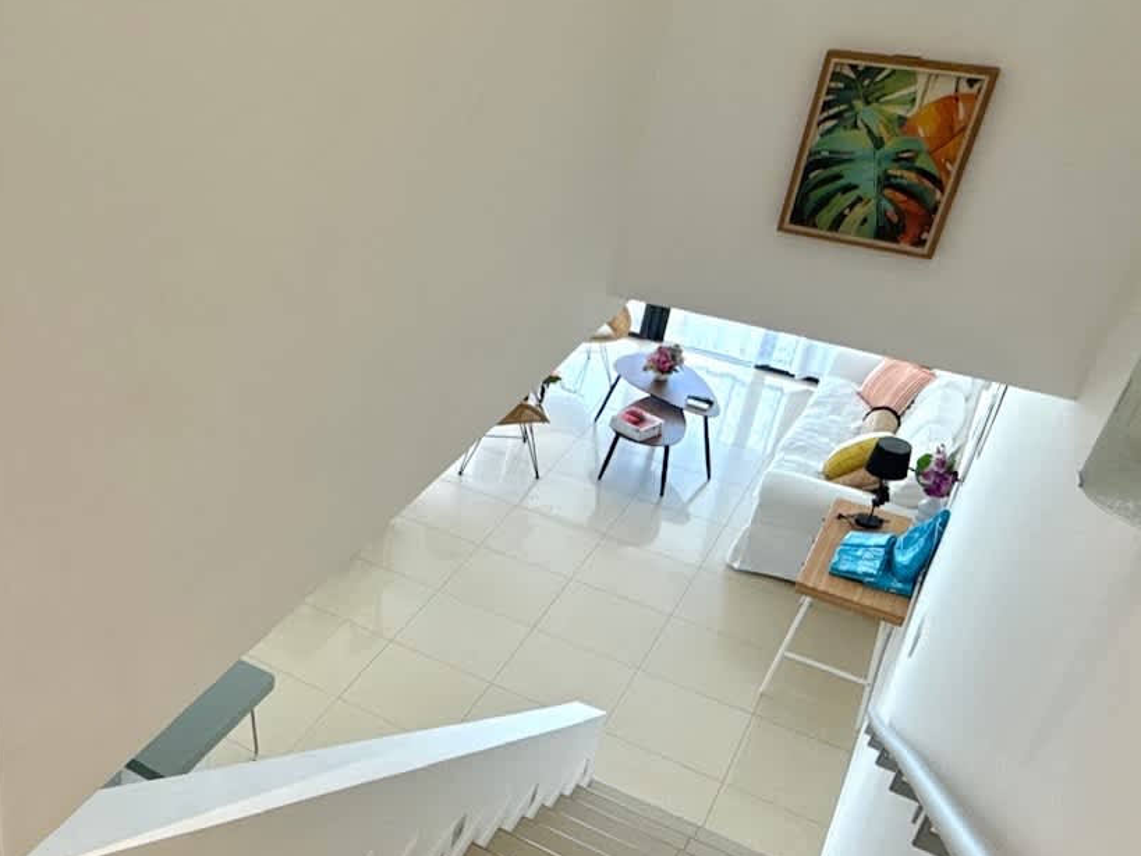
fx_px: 1153
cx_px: 194
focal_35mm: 35
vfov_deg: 40.6
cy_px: 482
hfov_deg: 48.9
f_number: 2.2
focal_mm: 2.2
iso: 80
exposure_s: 1/120
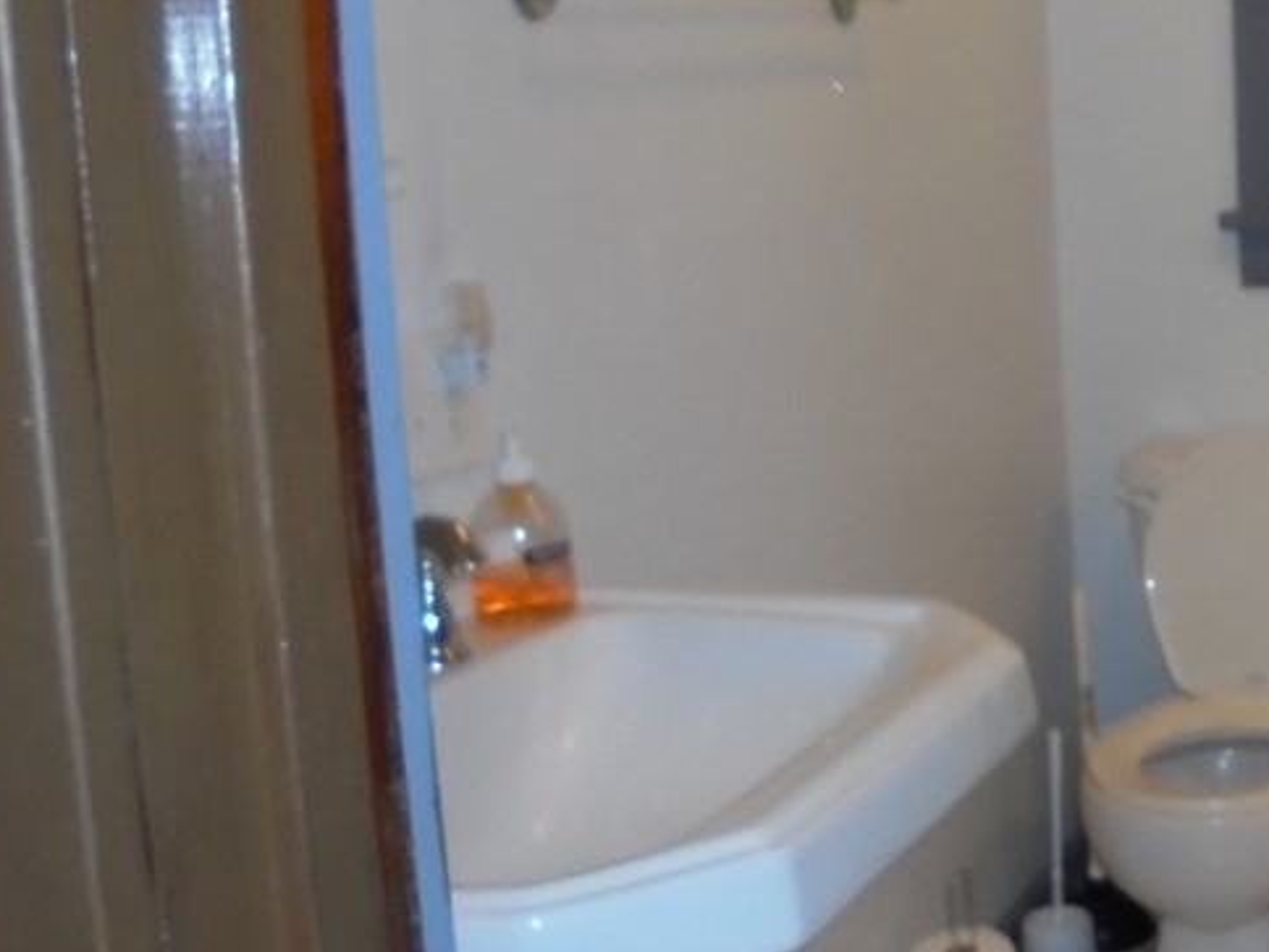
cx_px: 1308
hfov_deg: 31.9
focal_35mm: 55
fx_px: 2016
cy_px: 244
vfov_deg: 26.2
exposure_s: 1/30
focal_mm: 4.6
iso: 320
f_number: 3.5
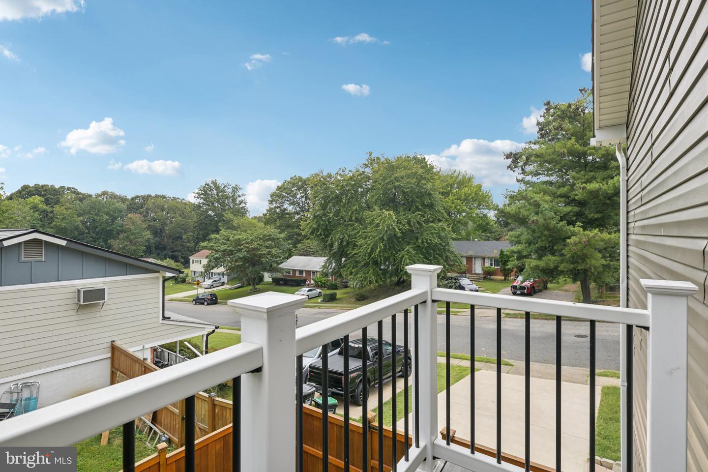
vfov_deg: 67.4
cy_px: 236
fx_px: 354
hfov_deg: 90.0
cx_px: 354
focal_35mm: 18
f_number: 8
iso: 100
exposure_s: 1/125
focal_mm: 18
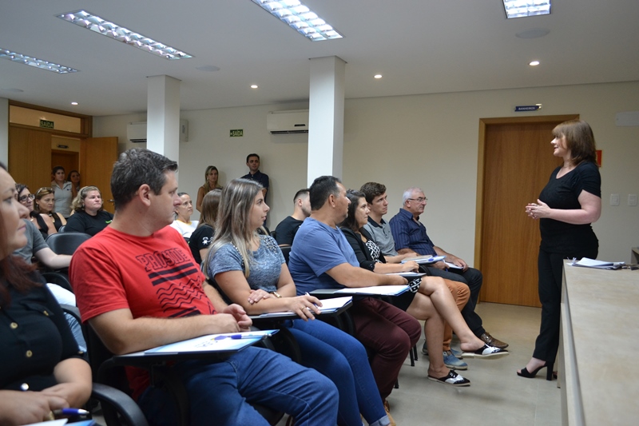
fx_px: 479
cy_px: 213
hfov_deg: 67.4
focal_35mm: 27
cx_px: 320
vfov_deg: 47.9
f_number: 4
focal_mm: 18
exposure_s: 1/60
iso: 800
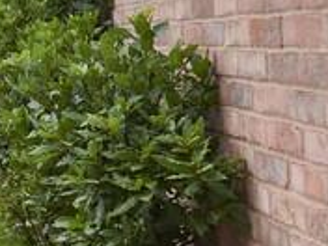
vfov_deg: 15.5
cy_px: 55
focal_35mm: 95
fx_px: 900
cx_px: -581
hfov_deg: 12.4
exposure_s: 1/125
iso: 500
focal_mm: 17
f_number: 13
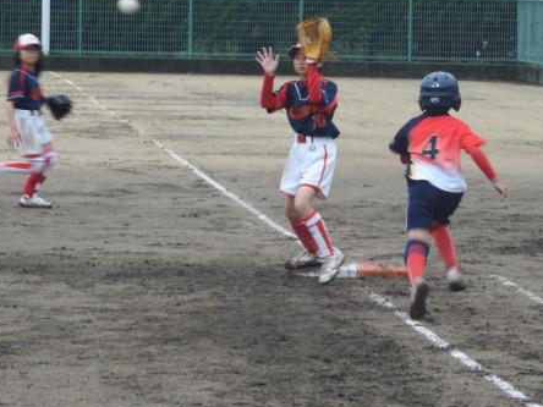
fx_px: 4235
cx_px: 280
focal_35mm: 270
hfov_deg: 7.3
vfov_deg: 5.5
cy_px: 160
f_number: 5.3
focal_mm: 35.8
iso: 100
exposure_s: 1/80
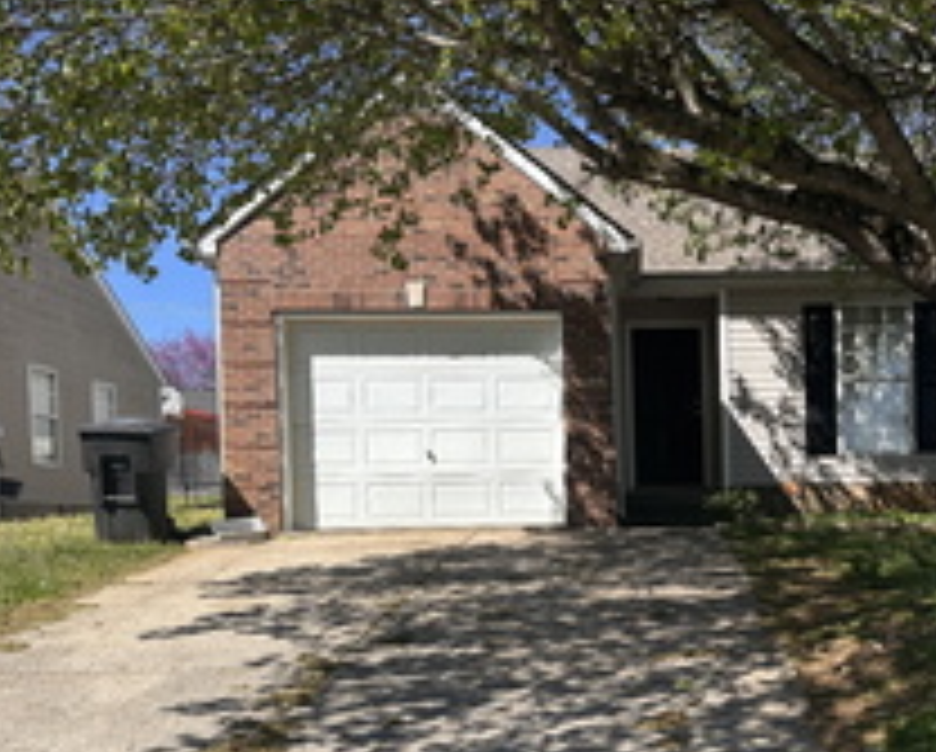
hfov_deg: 39.7
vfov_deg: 33.0
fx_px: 1248
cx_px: 724
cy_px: 545
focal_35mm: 45
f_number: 1.78
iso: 80
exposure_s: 1/4348
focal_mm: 6.86
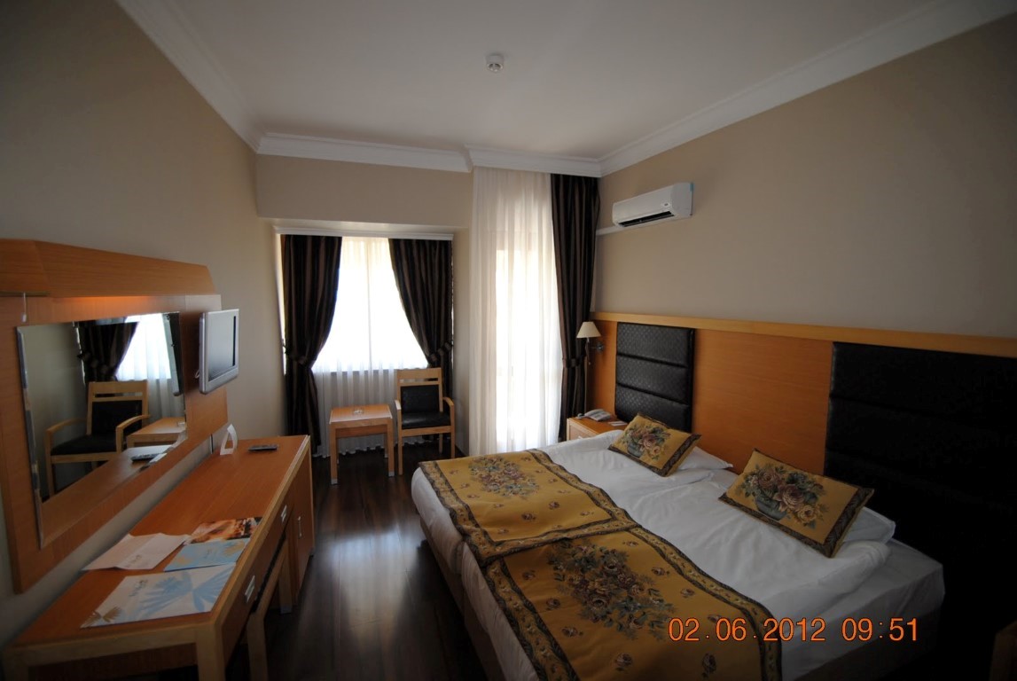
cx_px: 508
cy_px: 340
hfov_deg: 100.3
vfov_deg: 77.5
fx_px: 424
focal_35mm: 15
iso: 200
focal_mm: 10
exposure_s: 1/60
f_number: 3.5
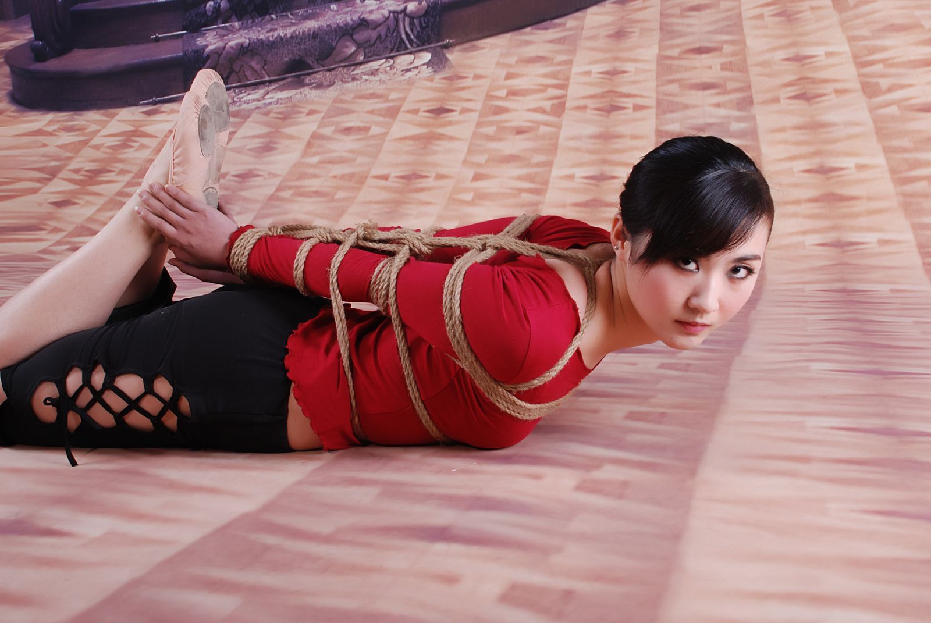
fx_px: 1243
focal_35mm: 48
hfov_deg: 41.1
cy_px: 312
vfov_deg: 28.2
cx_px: 466
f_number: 13
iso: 100
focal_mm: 32
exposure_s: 1/8
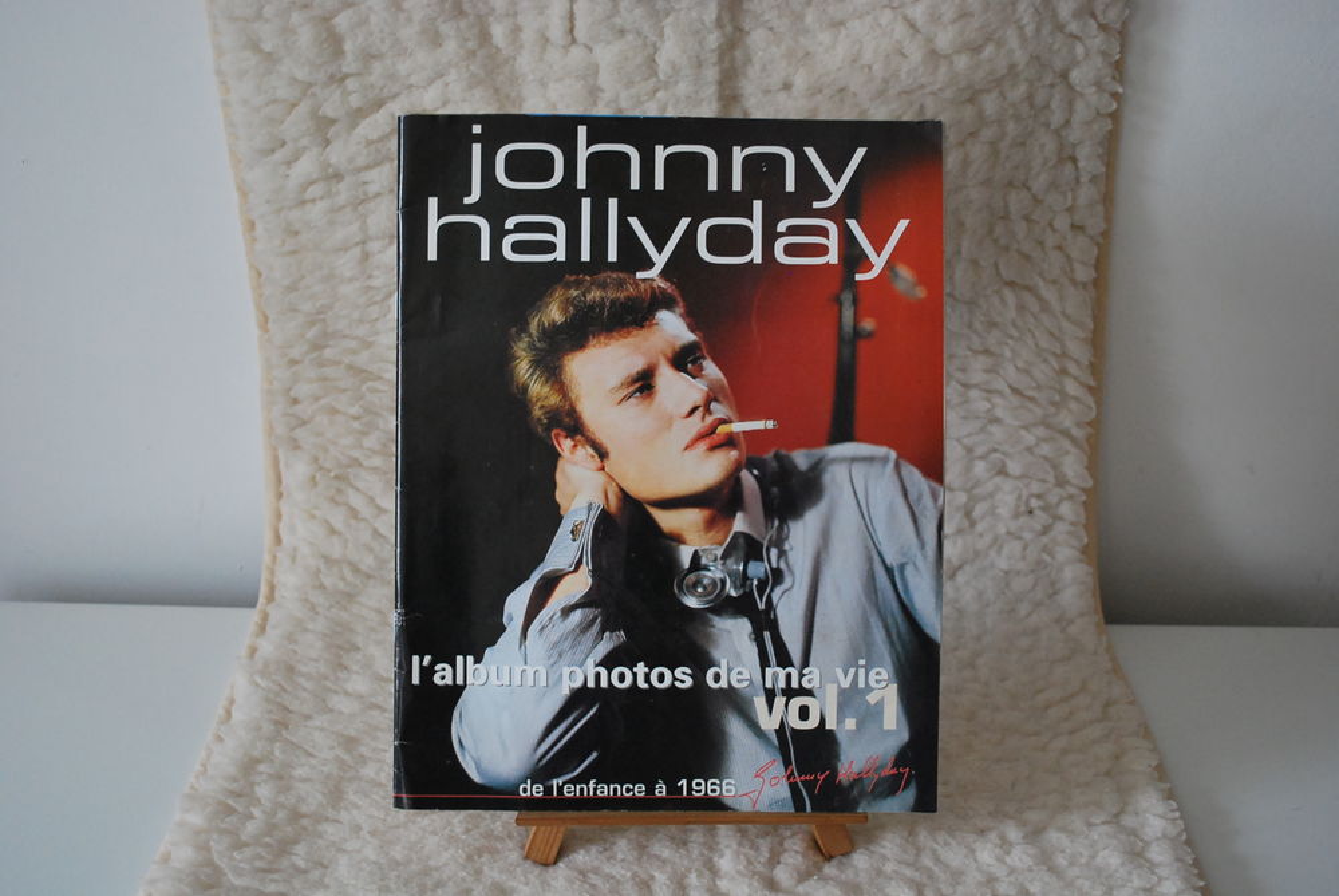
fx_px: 1675
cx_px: 670
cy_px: 448
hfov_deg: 43.6
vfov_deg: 29.9
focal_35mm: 45
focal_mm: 30
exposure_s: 1/30
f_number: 4.8
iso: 900
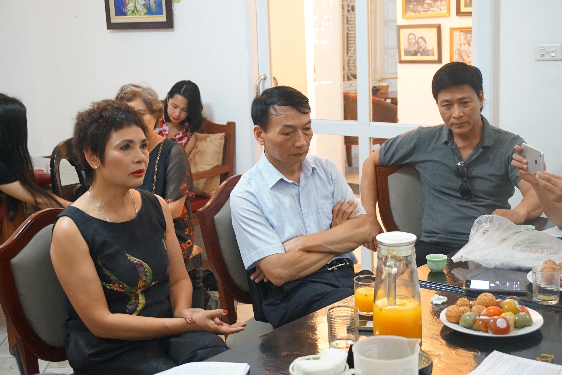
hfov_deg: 40.0
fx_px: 773
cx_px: 281
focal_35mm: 50
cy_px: 188
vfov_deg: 27.3
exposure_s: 1/20
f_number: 5
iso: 3200
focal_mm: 33
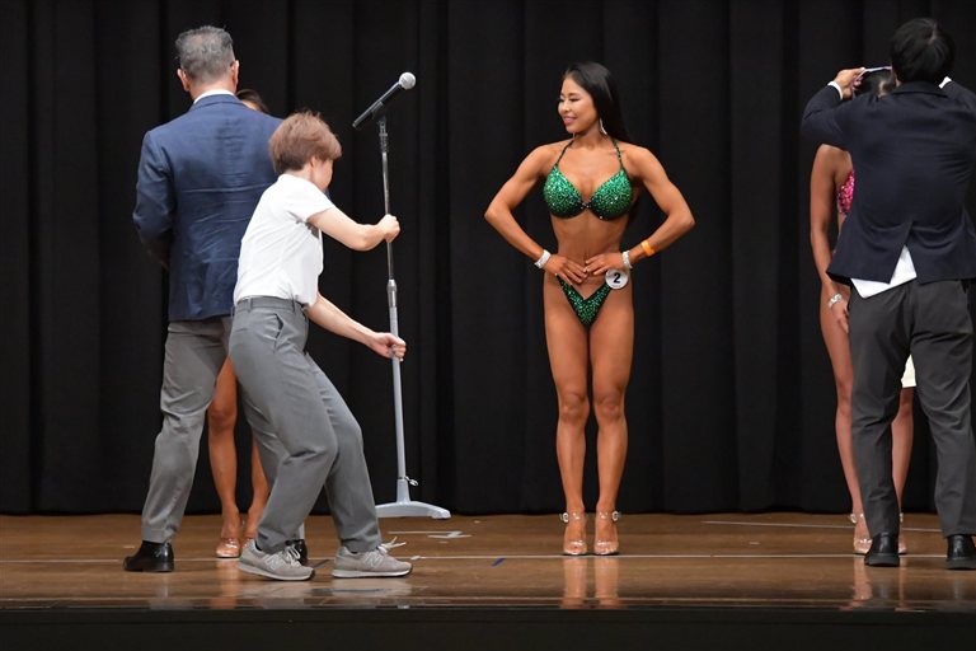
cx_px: 491
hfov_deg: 9.4
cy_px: 327
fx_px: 5937
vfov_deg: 6.3
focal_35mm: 219
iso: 6400
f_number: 5.6
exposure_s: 1/400
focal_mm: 145
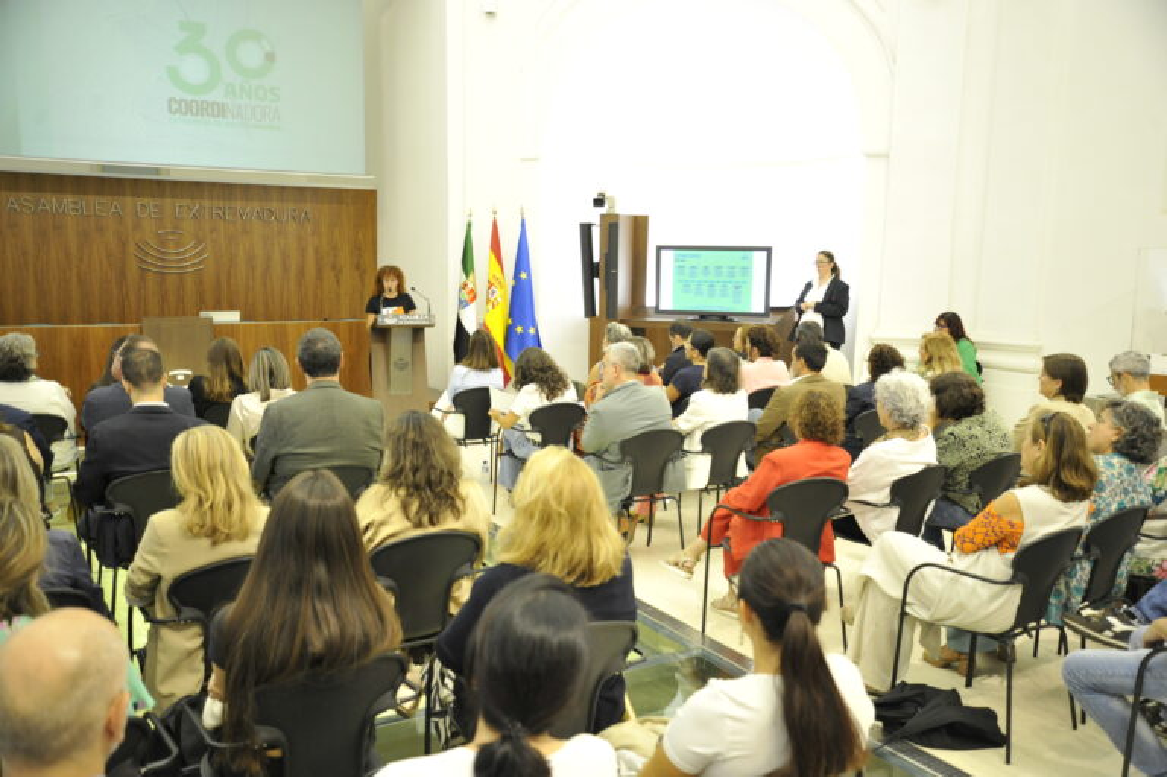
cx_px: 584
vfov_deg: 41.1
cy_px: 388
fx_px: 1037
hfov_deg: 58.7
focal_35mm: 32
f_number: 4.5
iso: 4000
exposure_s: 1/100
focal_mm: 32
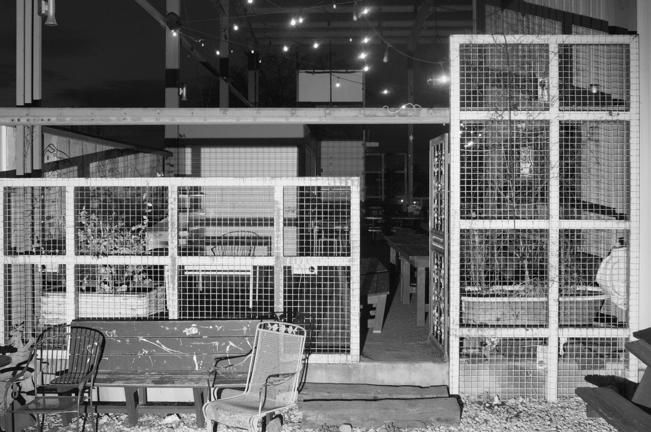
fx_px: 650
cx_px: 326
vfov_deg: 36.8
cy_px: 216
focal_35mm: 36
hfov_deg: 53.2
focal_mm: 24
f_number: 9
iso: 6400
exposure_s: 1/60
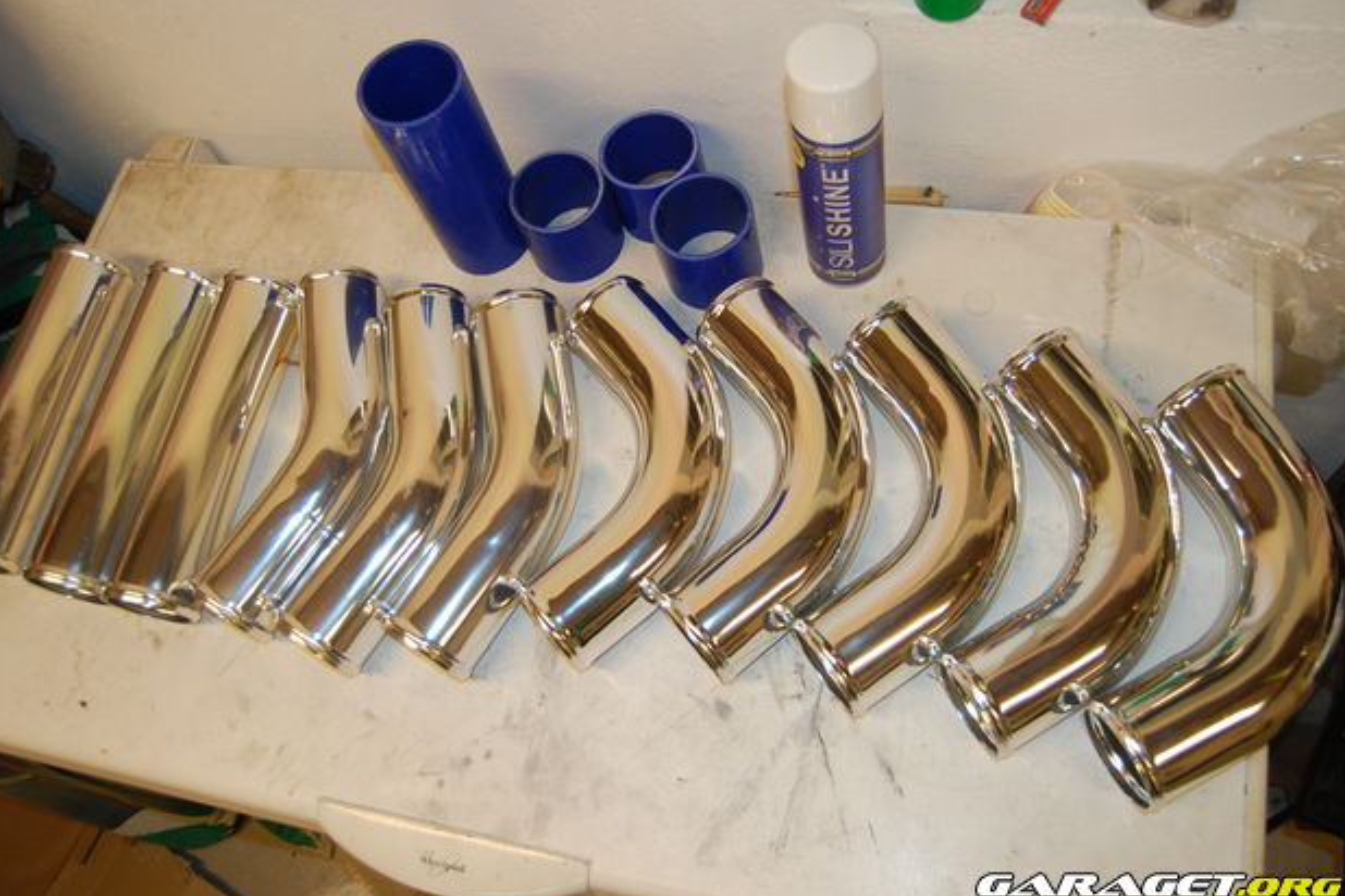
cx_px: 653
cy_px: 444
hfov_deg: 62.7
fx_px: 1103
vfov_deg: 44.2
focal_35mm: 30
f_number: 3.5
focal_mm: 19
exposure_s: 1/80
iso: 400
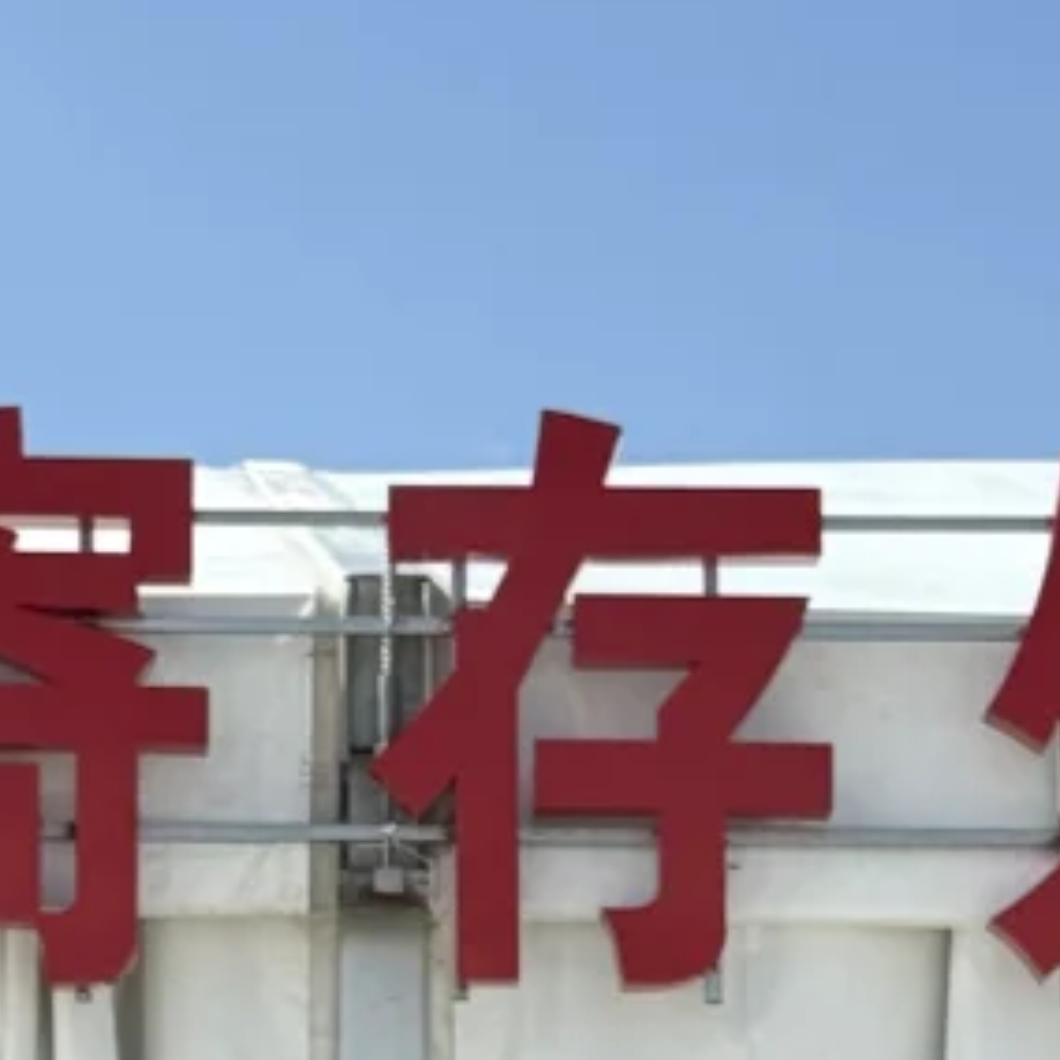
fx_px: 7449
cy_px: 1541
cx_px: 463
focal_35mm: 215
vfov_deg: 8.0
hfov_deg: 8.1
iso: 80
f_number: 1.78
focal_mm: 6.76
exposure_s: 1/6024
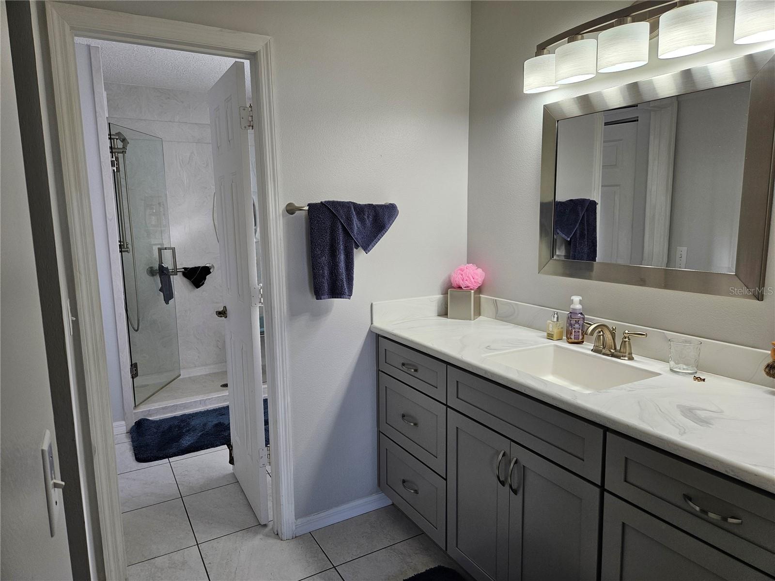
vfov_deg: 58.9
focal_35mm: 23
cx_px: 388
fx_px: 515
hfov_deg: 73.9
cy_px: 290
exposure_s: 1/207
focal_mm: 5.4
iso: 125
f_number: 1.8
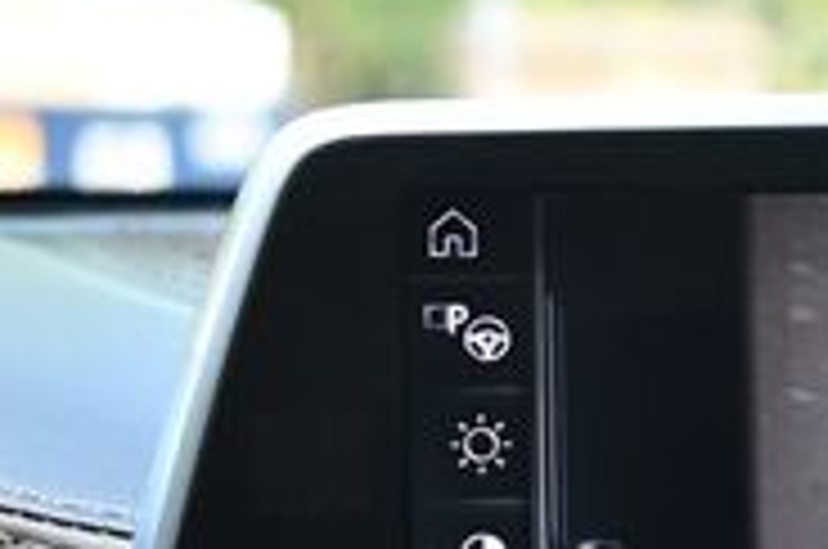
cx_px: 1359
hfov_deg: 11.6
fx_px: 3834
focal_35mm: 167
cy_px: 616
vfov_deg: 8.1
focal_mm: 32
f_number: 4.5
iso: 1600
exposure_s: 1/125
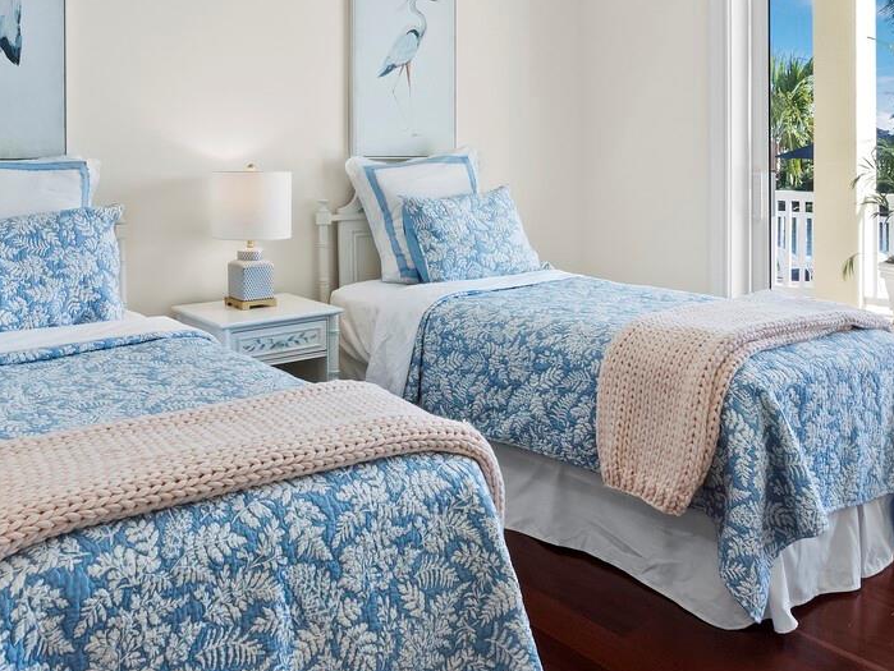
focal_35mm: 32
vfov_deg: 42.8
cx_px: 365
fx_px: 827
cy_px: 169
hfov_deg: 56.4
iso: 250
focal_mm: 7
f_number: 11
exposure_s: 1/6
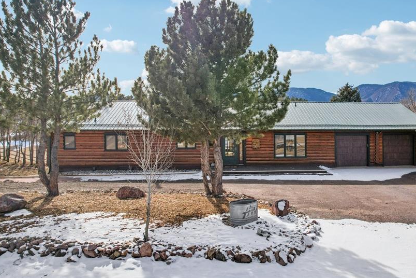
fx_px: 324
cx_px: 258
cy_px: 113
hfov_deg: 64.6
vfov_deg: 46.2
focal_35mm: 28
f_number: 2.8
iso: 110
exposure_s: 1/730
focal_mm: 8.4
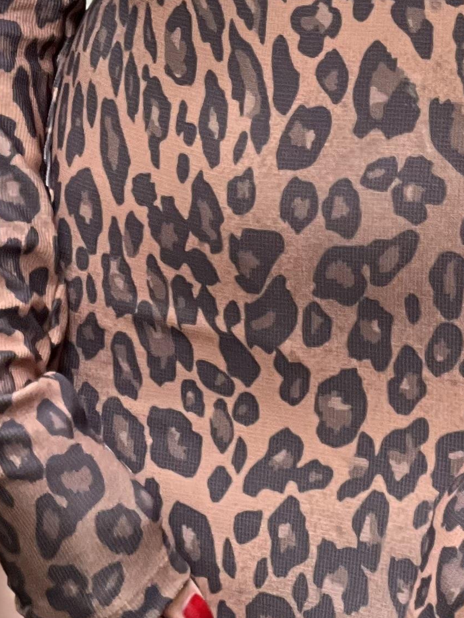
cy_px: -309
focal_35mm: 276
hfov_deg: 5.4
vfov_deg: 7.1
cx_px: 385
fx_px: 4932
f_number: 2.8
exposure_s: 1/121
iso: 200
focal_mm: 9
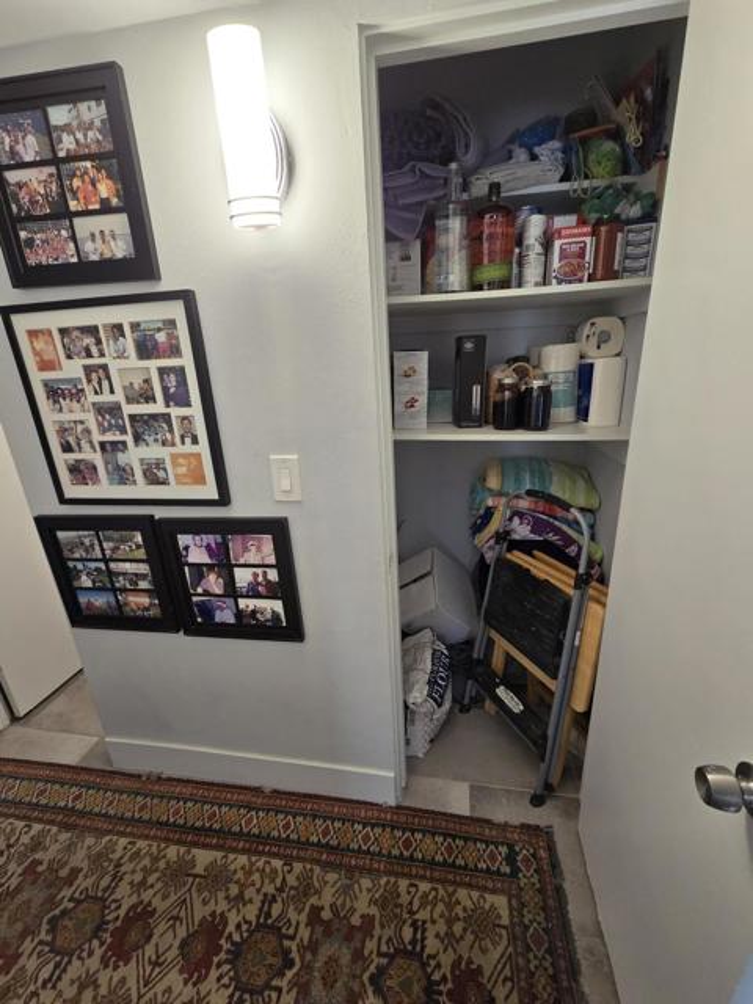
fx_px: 377
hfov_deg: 89.9
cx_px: 376
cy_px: 502
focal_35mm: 13
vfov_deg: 106.2
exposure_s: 1/60
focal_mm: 2.2
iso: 160
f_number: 2.2
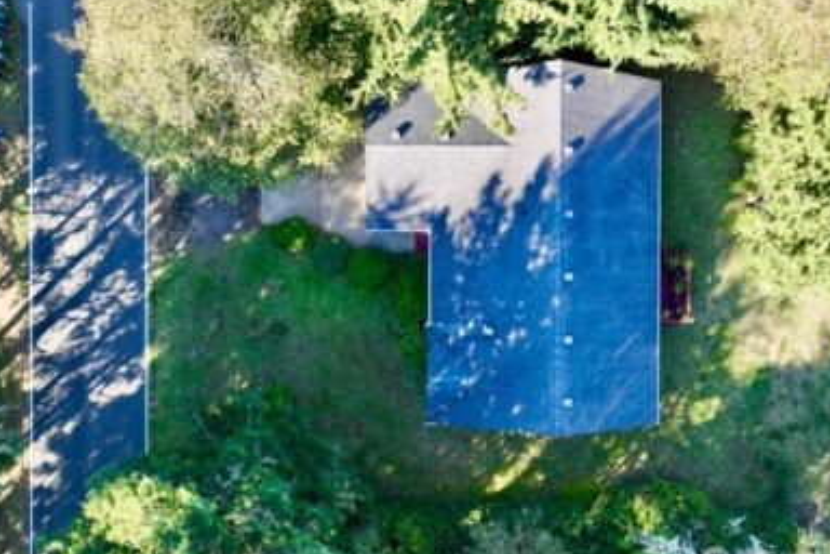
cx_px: 417
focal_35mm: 26
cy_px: 262
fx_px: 599
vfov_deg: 49.5
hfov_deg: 69.4
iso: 160
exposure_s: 1/320
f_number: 2.8
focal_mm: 12.29
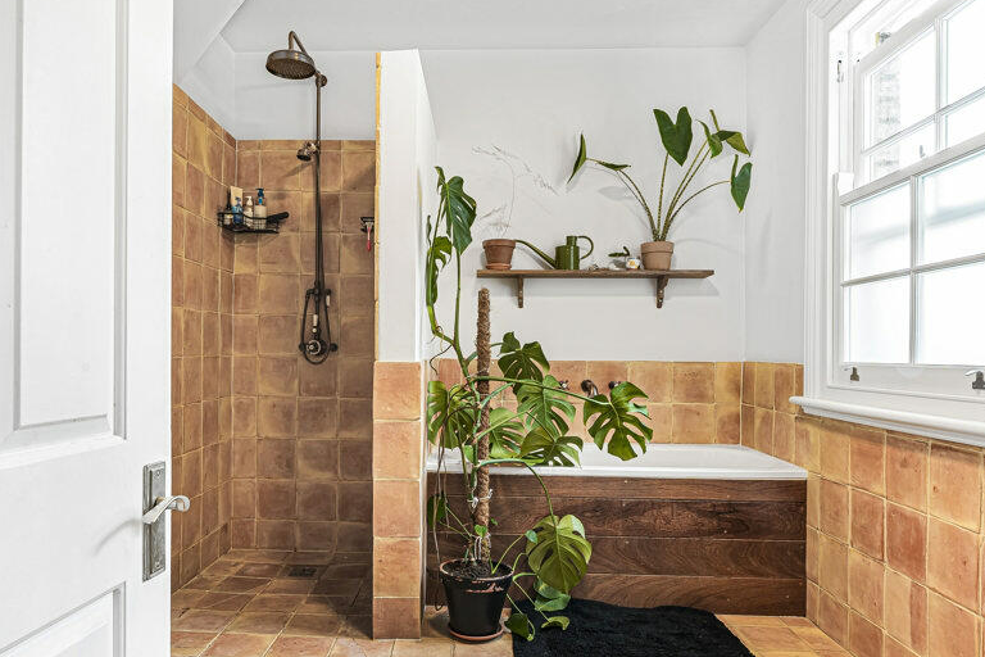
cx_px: 450
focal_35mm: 24
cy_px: 337
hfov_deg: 73.0
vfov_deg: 52.6
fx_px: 664
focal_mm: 18.2
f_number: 13
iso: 100
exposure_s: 1/1.67
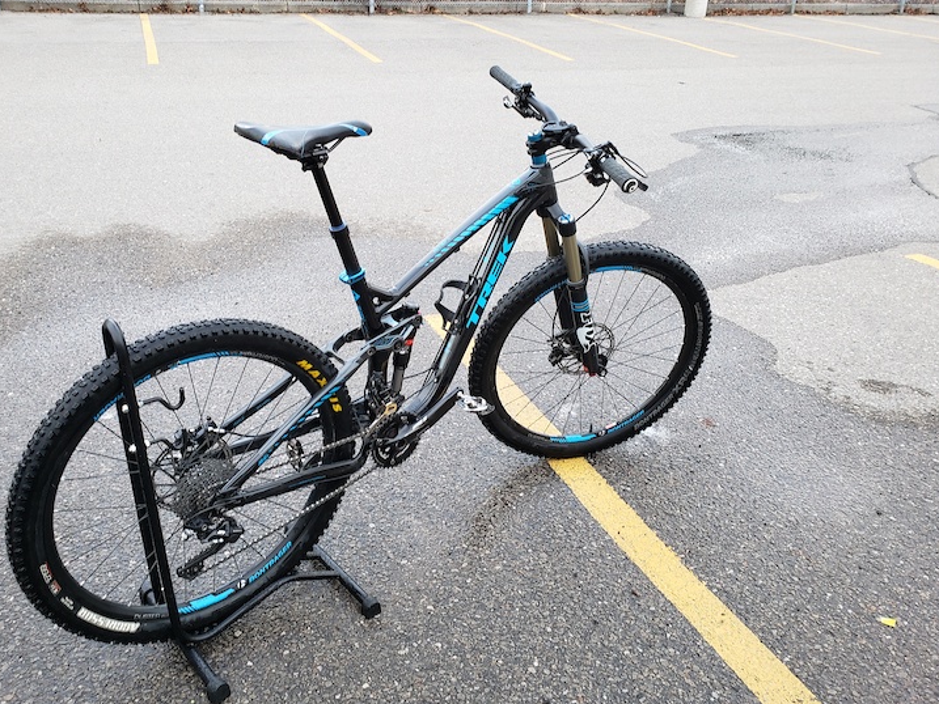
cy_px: 325
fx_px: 787
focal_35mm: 29
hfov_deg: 61.6
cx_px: 433
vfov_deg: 48.2
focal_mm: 4.3
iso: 160
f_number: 2.4
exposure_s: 1/50
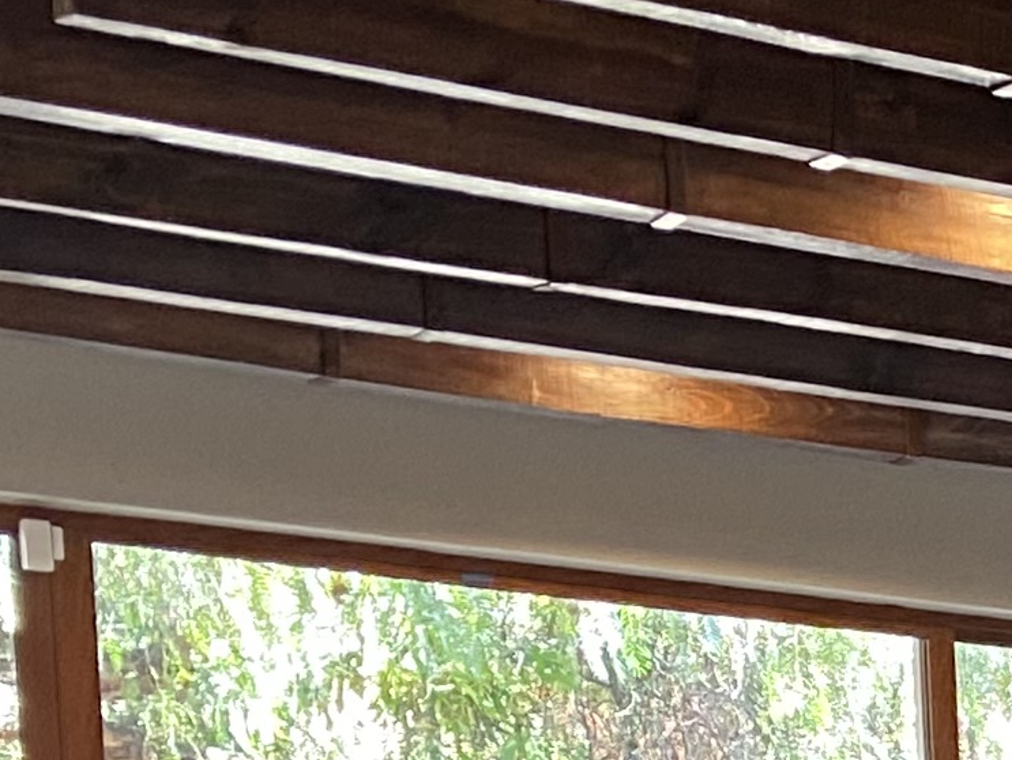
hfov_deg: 10.9
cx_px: 2727
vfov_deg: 9.5
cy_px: 1717
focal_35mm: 141
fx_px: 4124
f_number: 1.8
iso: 160
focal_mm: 4.25
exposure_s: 1/60
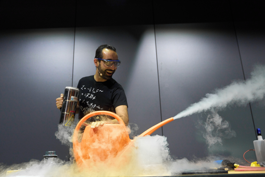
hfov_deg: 60.3
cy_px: 88
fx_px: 228
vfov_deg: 42.3
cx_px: 132
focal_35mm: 31
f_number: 2.8
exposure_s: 1/320
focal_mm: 31
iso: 2000
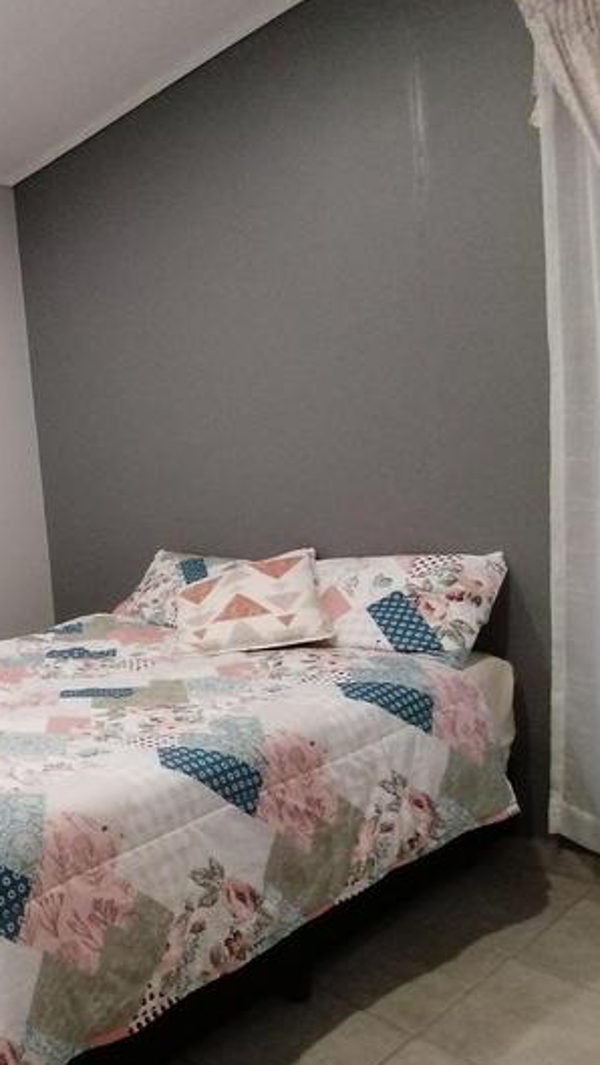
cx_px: -54
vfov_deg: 67.9
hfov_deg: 35.7
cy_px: 552
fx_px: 791
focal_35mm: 28
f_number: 2.4
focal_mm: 1.78
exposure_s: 1/33.3
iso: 400
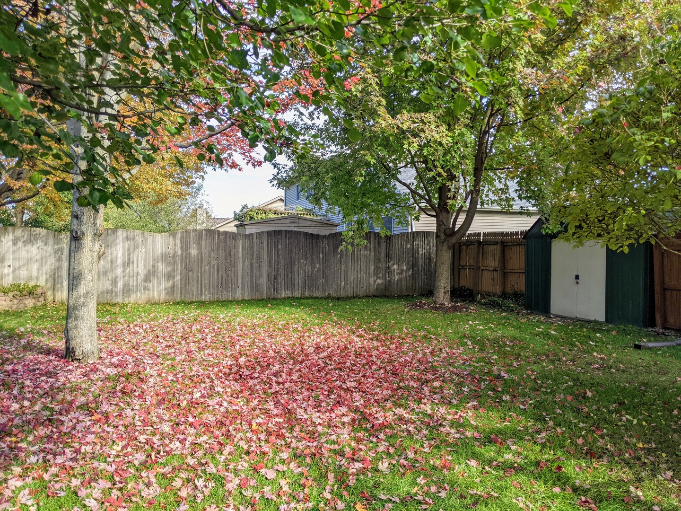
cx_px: 340
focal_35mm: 27
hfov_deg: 65.3
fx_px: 531
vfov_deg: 51.4
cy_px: 256
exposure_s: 1/809
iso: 47
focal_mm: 4.44
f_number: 1.8
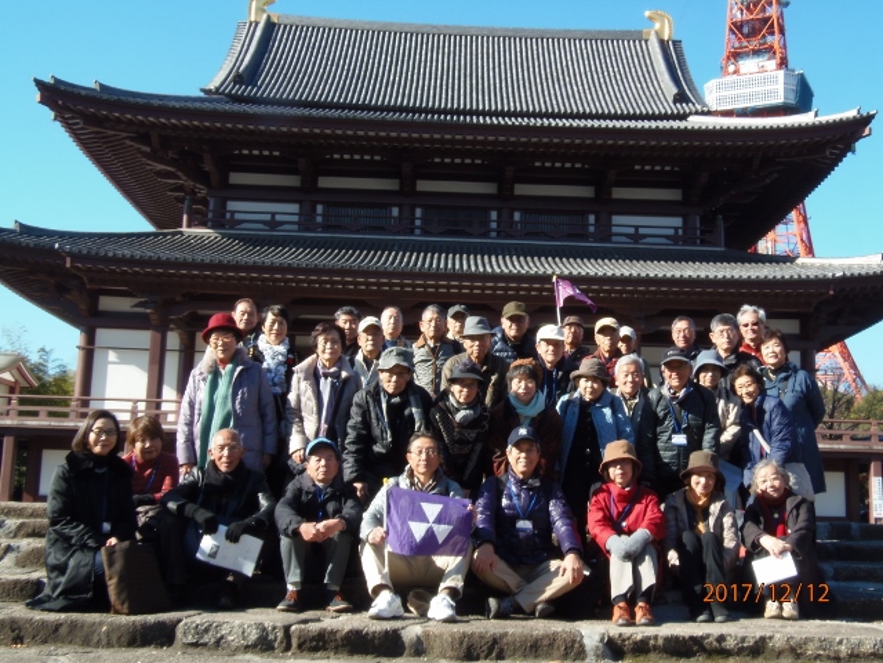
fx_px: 1071
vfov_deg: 34.3
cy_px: 332
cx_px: 442
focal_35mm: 42
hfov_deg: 44.8
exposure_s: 1/60
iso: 64
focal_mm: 7.8
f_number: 3.6
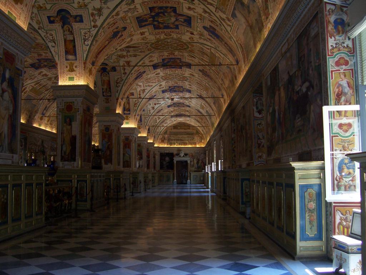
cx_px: 183
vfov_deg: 39.7
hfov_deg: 51.4
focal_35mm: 36
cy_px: 138
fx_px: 381
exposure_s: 1/60
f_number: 3
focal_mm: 6
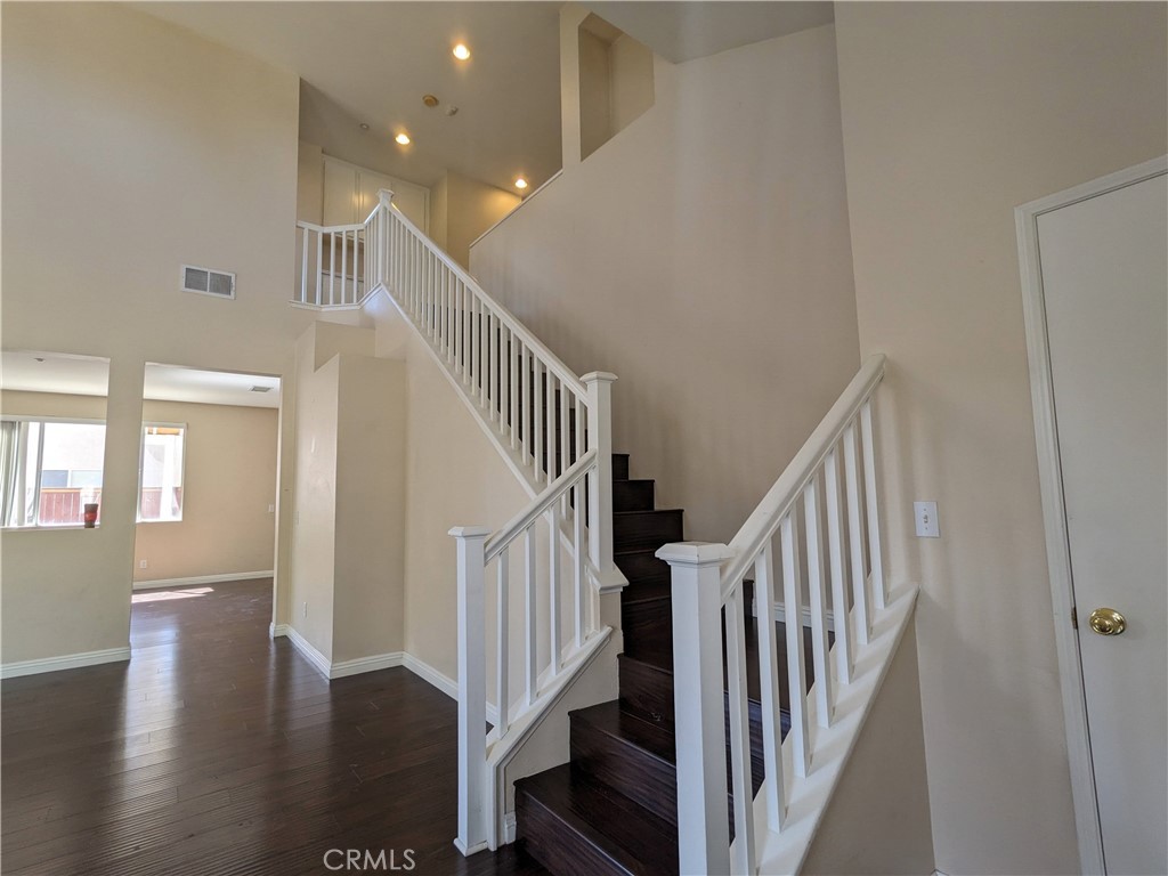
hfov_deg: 94.5
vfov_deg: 78.1
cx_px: 584
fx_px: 540
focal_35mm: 16
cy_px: 438
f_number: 2.2
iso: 30
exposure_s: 1/52.1
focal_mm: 2.22
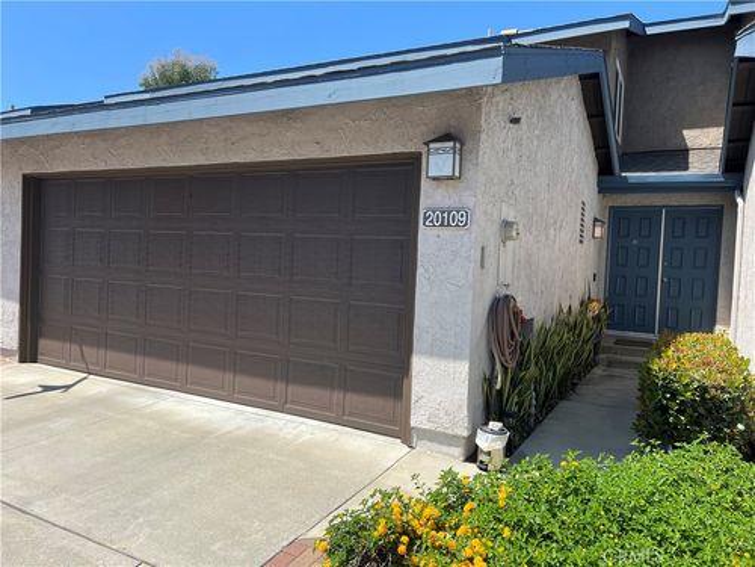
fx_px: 567
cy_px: 284
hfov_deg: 67.3
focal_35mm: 26
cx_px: 378
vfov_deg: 53.1
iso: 50
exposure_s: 1/2571
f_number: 1.5
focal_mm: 5.7
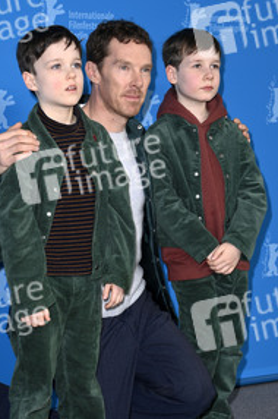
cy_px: 243
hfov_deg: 11.5
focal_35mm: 119
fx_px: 1382
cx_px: 133
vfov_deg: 17.2
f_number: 5.6
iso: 800
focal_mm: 85
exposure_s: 1/200
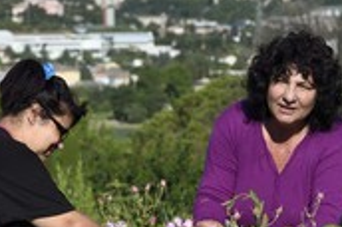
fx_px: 2134
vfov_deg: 6.1
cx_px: 165
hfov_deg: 9.2
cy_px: 115
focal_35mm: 225
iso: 200
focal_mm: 92
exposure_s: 1/400
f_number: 8
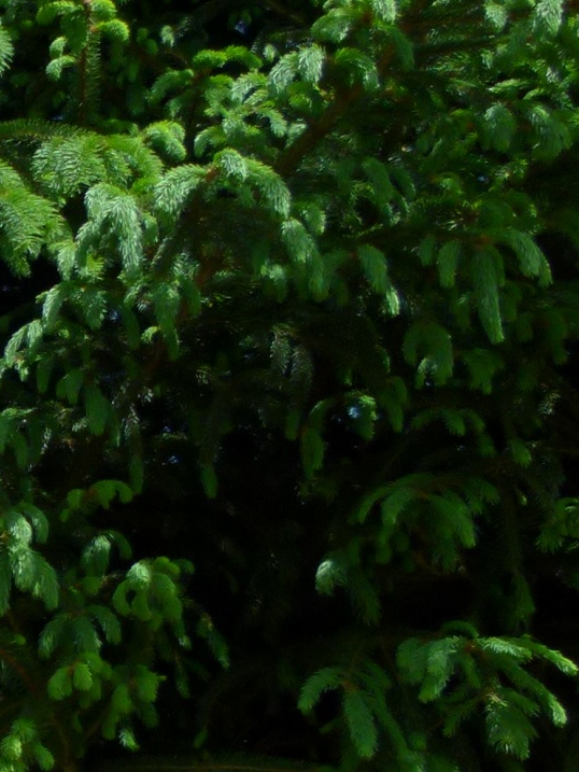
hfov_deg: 14.1
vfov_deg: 21.1
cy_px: 406
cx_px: -452
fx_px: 2073
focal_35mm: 93
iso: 100
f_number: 2.8
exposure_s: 1/800
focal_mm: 4.5
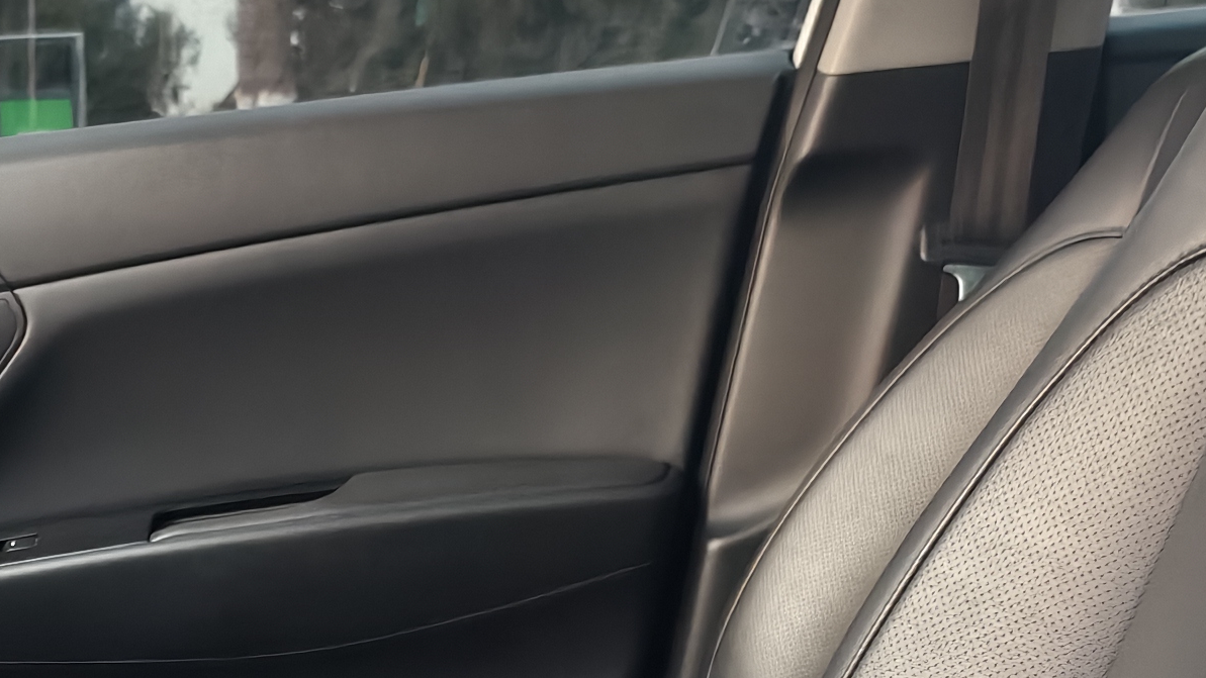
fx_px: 2750
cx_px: -45
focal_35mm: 86
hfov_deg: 23.5
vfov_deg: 13.7
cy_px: 810
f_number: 1.57
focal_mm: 5.6
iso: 443
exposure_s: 1/100
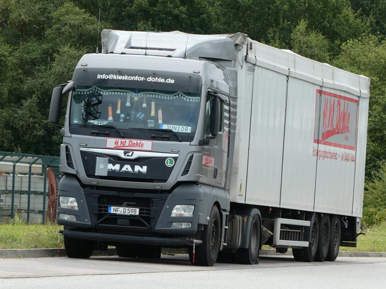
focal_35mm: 300
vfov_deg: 5.0
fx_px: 3345
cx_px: 193
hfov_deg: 6.6
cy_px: 144
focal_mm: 53.8
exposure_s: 1/125
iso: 80
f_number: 5.8
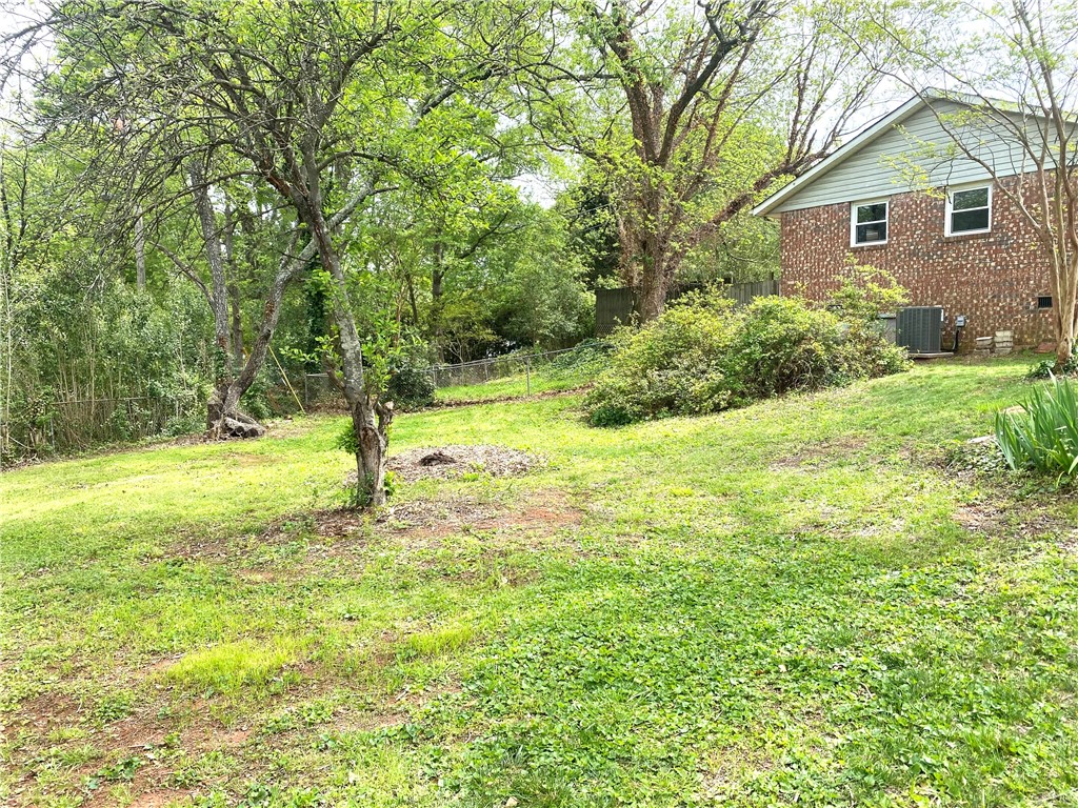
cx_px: 539
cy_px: 404
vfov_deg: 53.1
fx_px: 810
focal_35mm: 26
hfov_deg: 67.3
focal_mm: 4.25
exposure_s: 1/728
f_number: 1.8
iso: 32
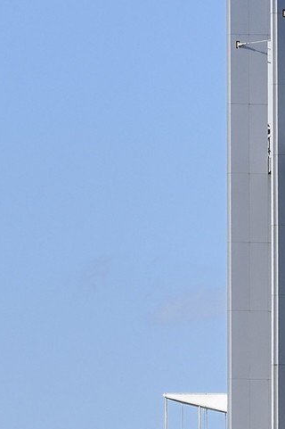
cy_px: 816
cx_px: 567
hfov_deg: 1.5
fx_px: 10999
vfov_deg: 2.2
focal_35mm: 925
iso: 200
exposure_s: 1/250
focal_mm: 185
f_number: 11
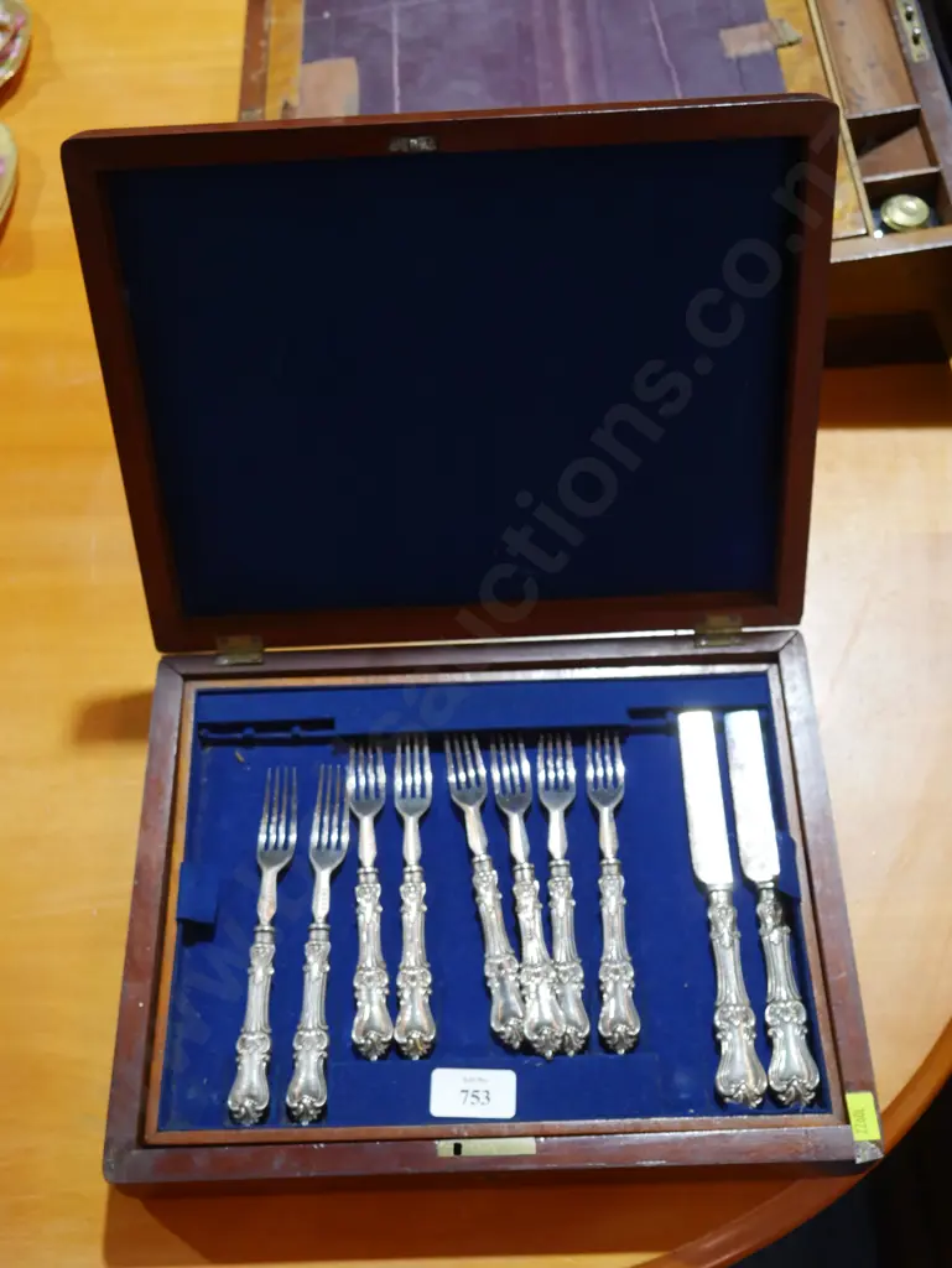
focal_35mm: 40
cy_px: 634
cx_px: 476
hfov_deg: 36.0
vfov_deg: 46.8
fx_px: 1466
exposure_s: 1/60
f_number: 4.4
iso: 640
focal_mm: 20
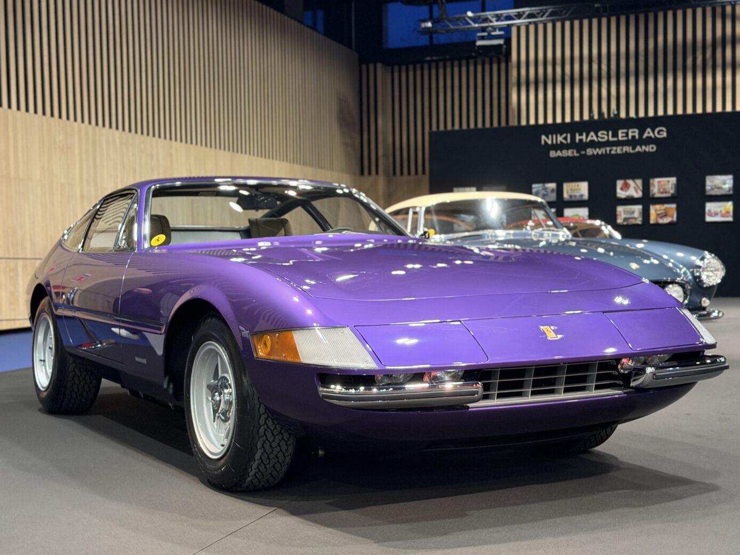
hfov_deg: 36.1
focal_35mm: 53
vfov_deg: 27.5
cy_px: 295
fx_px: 1133
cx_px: 332
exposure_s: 1/33
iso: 250
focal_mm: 6.76
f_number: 1.78
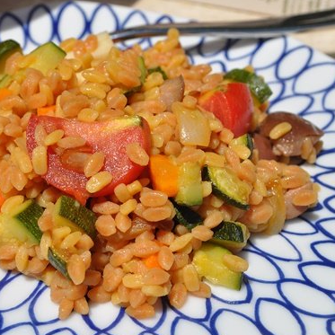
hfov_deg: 21.0
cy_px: 176
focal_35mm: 82
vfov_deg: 21.1
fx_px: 898
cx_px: 94
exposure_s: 1/500
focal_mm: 40
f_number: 11
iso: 200
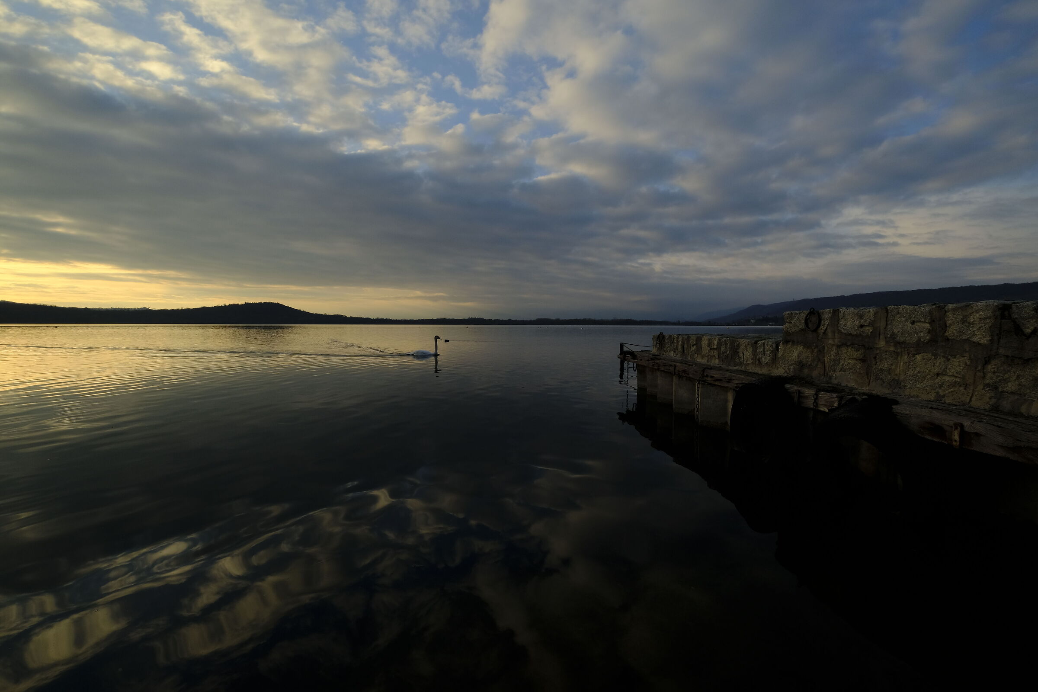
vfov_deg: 77.3
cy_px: 346
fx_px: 432
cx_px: 519
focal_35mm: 15
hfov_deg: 100.4
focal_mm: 10
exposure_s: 1/480
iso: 400
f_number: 9
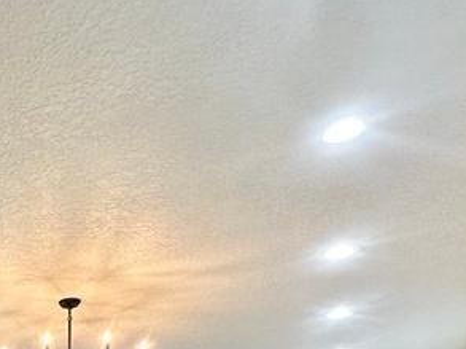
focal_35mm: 49
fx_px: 659
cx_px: -105
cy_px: 531
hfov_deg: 31.9
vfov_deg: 23.4
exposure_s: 1/120
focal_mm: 2.22
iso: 125
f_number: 2.2
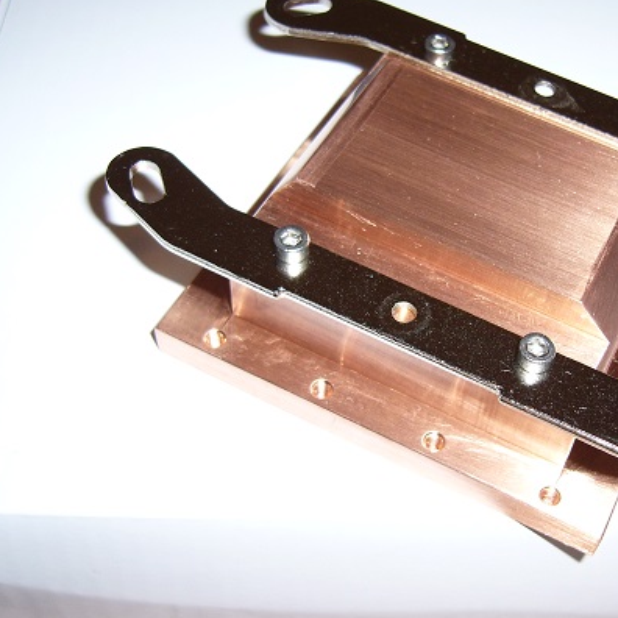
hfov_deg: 33.5
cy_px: 281
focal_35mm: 50
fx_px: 1010
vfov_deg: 34.0
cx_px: 445
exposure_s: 1/30
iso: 80
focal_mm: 5.8
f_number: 2.8
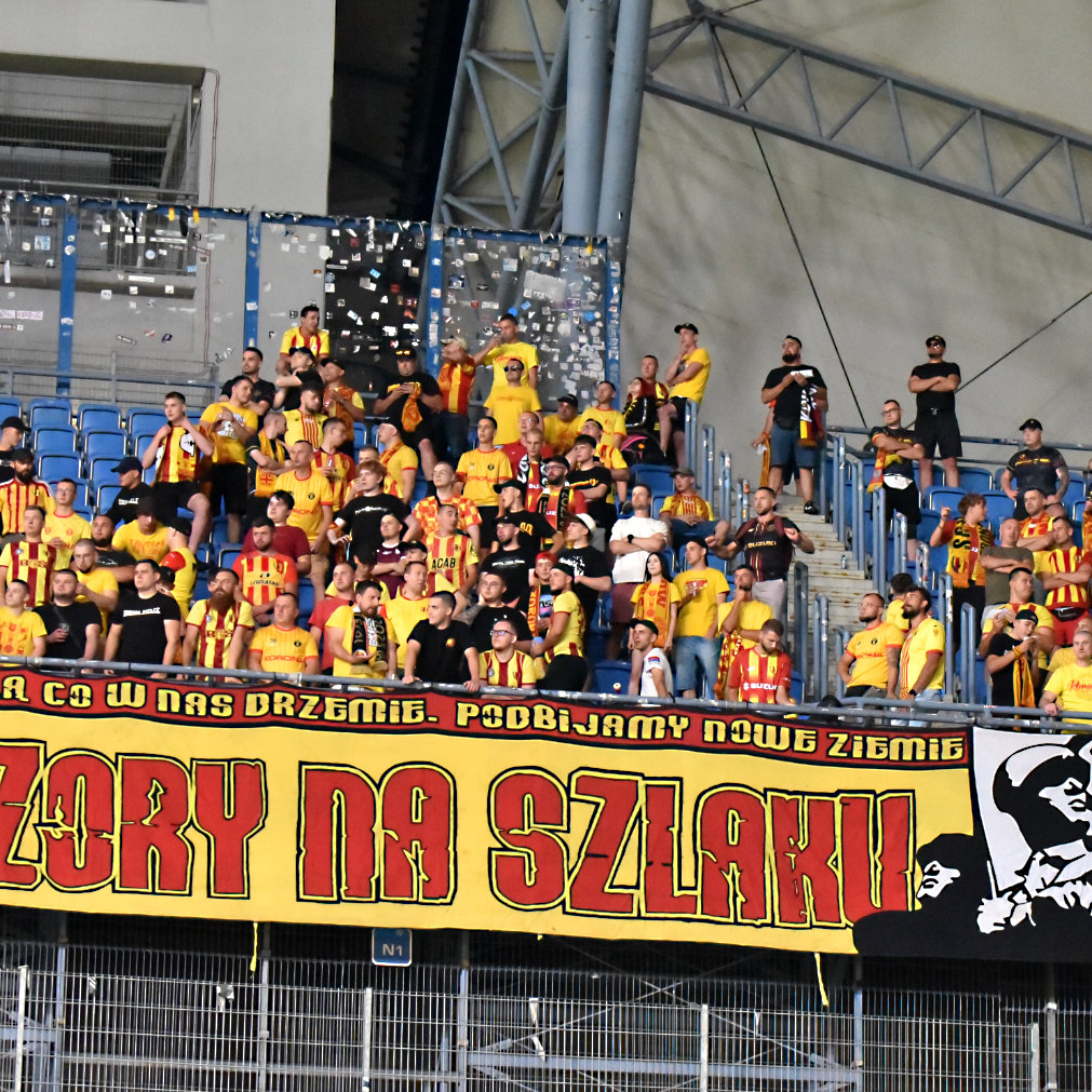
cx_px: 744
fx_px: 5532
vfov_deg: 11.3
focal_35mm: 155
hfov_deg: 11.3
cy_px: 596
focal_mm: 90
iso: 8000
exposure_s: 1/1000
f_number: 2.8
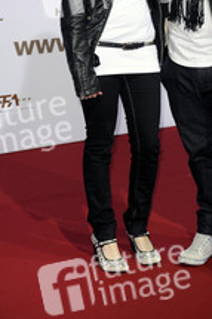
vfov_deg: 15.2
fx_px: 1185
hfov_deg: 10.2
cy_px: 58
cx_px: 157
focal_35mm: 134
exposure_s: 1/160
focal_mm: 72
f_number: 5.6
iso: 500
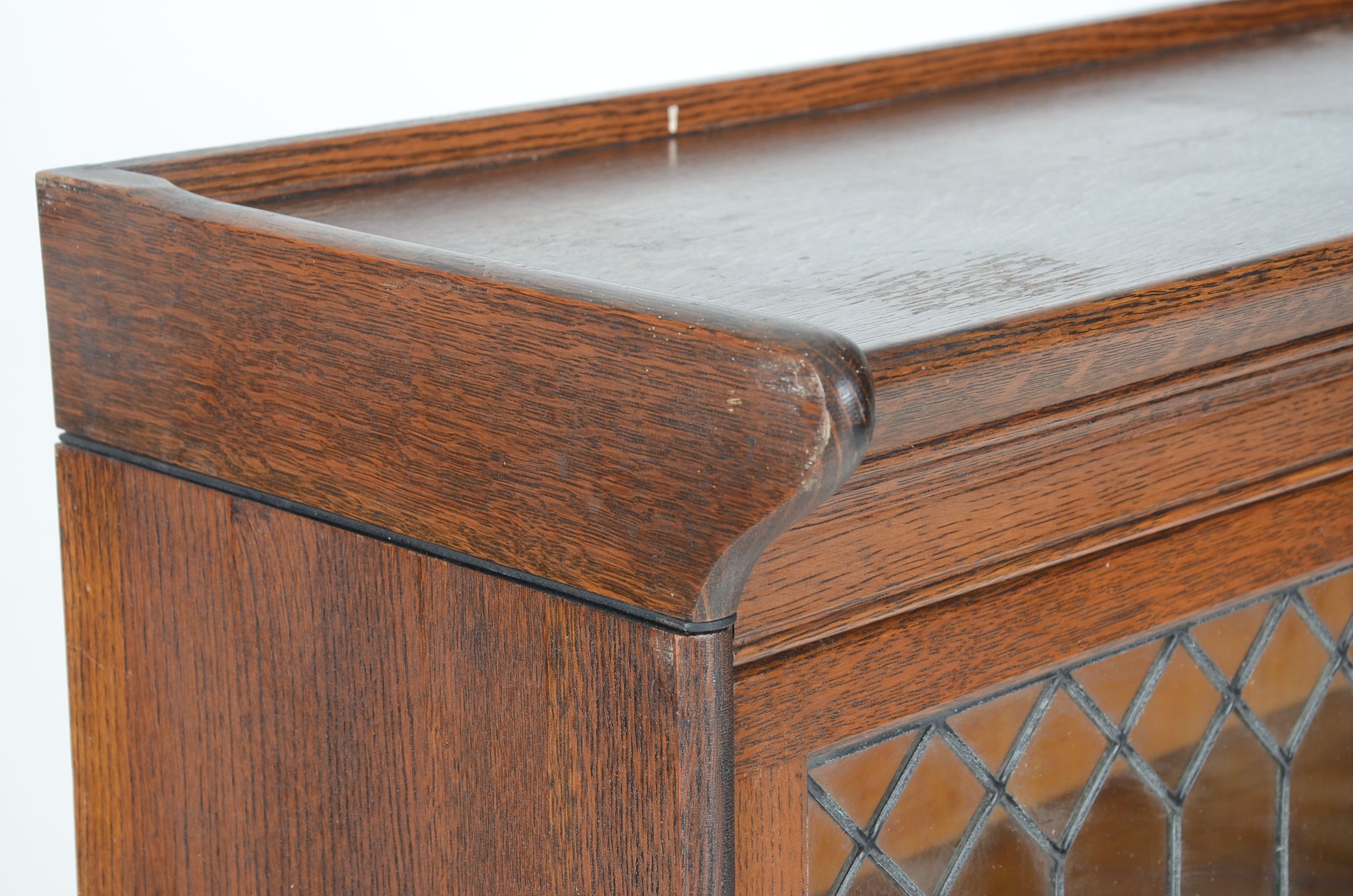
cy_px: 448
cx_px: 676
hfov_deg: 26.0
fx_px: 2925
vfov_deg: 17.4
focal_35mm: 78
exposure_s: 1/100
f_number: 7.1
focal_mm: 52
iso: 200
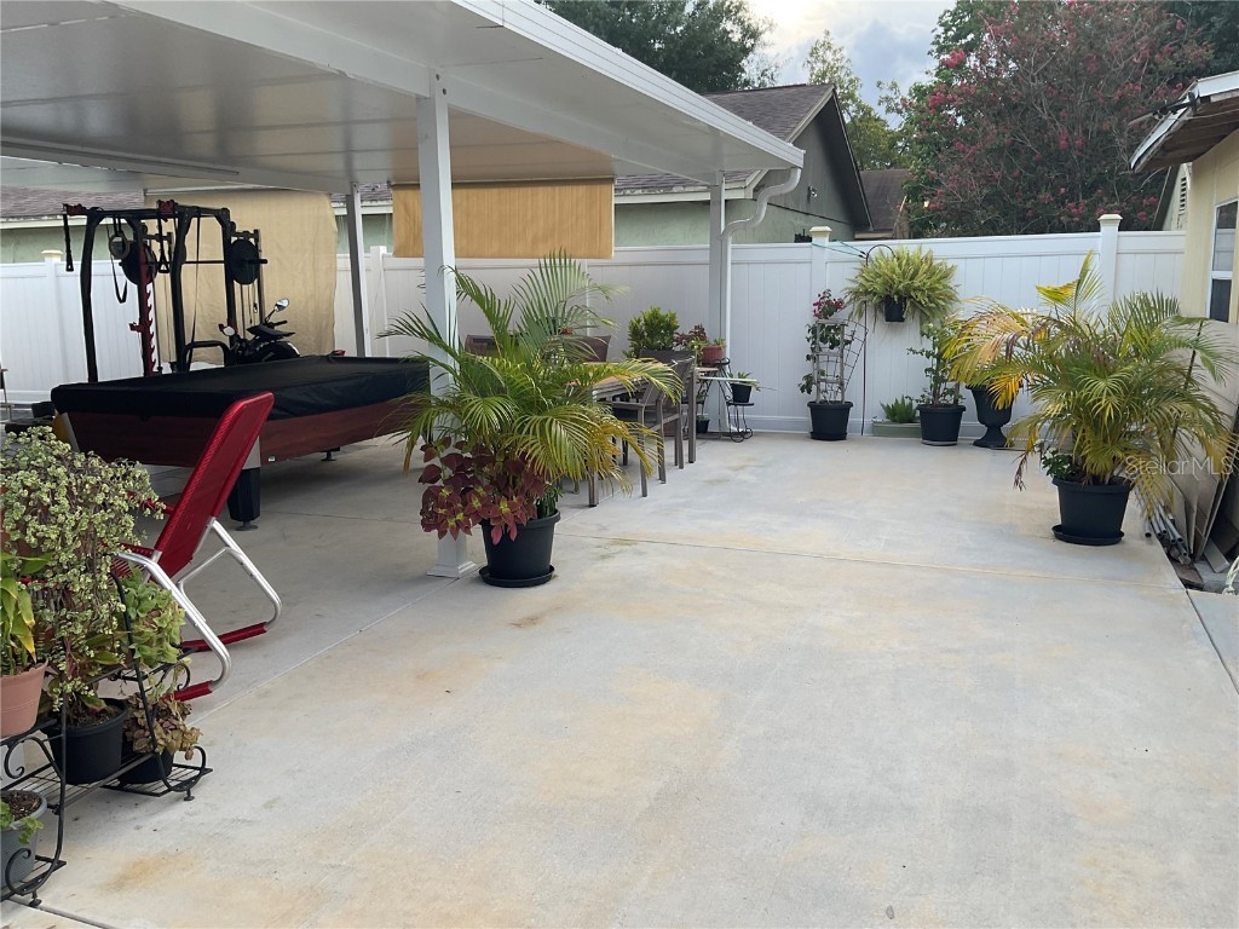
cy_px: 464
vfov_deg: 48.2
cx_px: 620
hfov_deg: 61.7
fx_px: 1038
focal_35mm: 29
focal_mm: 3
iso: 20
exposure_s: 1/120
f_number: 1.8
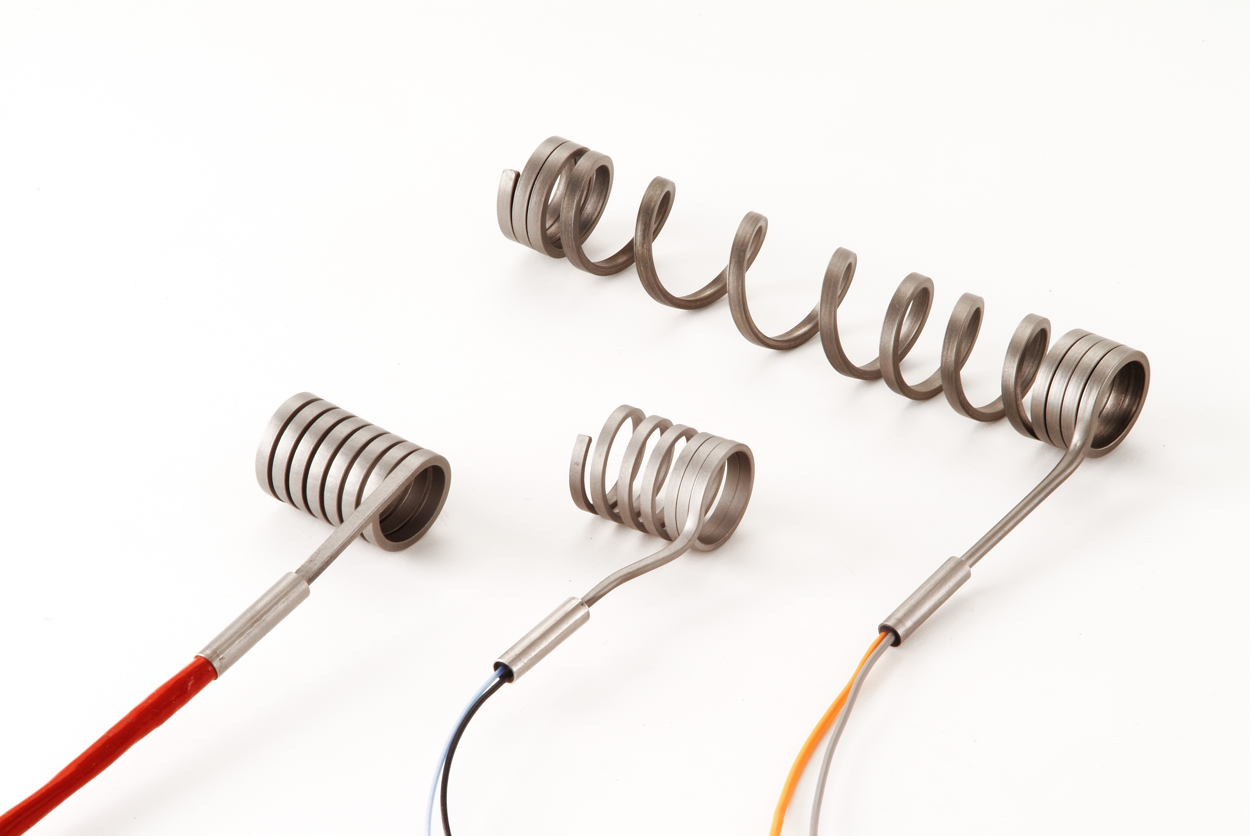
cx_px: 625
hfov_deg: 10.3
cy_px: 418
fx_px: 6935
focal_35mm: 200
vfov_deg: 6.9
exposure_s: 1/125
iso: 100
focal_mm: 133
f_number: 27
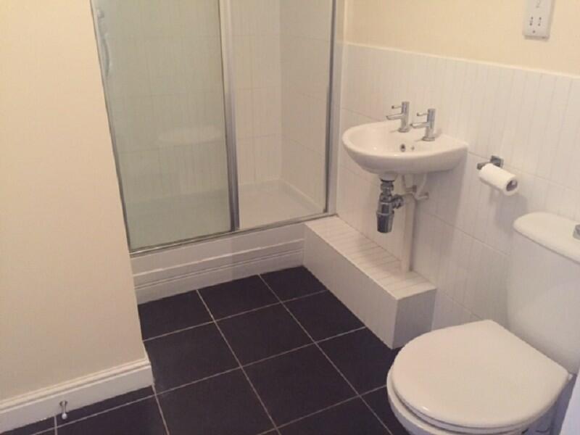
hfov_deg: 61.7
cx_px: 290
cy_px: 218
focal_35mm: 29
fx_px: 486
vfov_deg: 48.2
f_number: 2.2
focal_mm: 4.15
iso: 400
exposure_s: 1/17
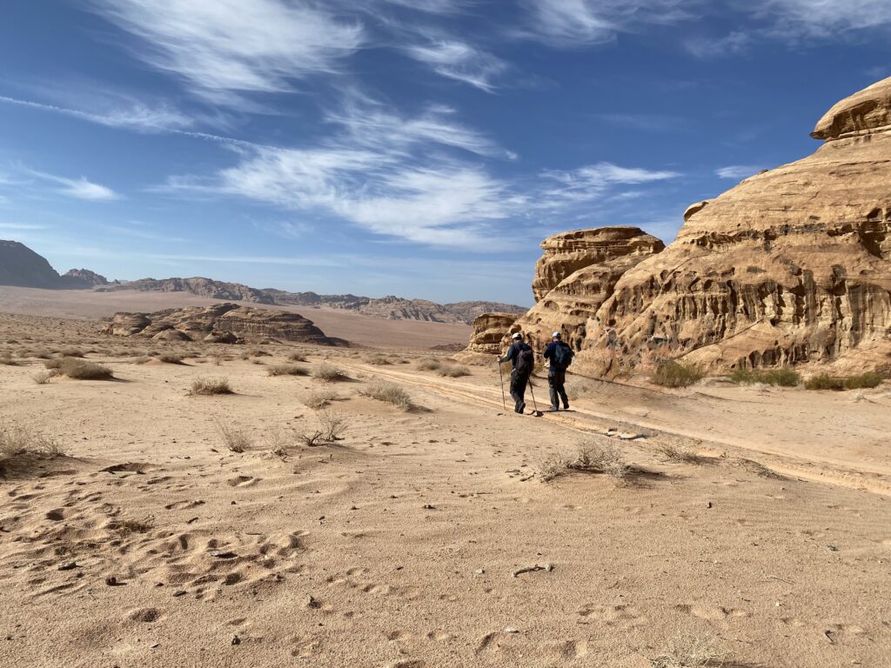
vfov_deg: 53.1
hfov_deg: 67.3
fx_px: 669
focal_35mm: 26
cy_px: 334
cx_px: 446
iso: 32
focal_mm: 4.25
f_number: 1.8
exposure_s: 1/5025
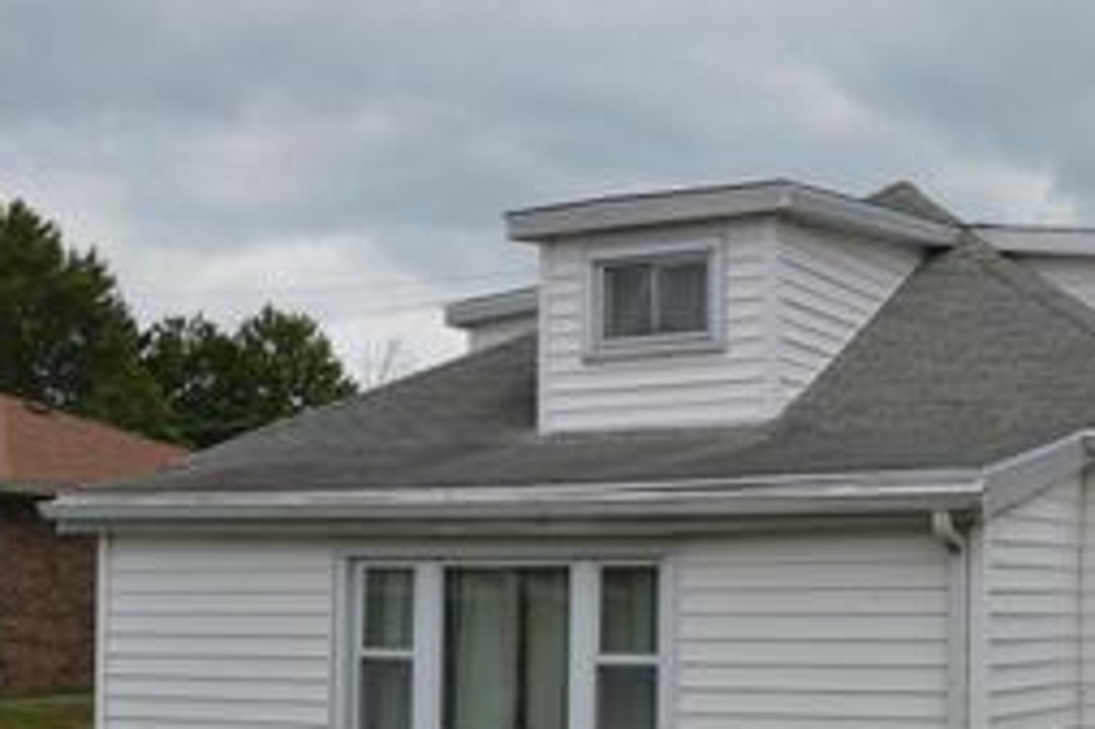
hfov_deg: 33.6
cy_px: 576
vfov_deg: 22.7
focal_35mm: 59
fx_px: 1793
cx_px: 750
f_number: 7.1
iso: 100
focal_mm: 20
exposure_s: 1/200
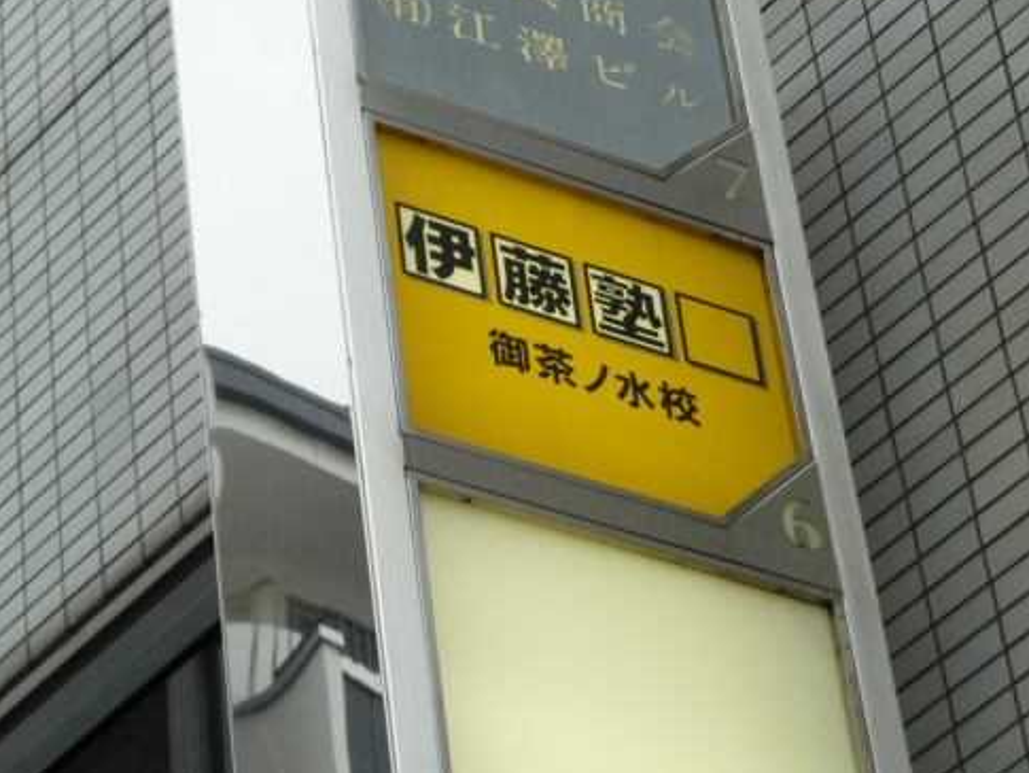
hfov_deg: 12.6
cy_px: 276
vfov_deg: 9.5
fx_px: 4668
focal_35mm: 157
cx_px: 590
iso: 100
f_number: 4.4
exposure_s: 1/50
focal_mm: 19.5
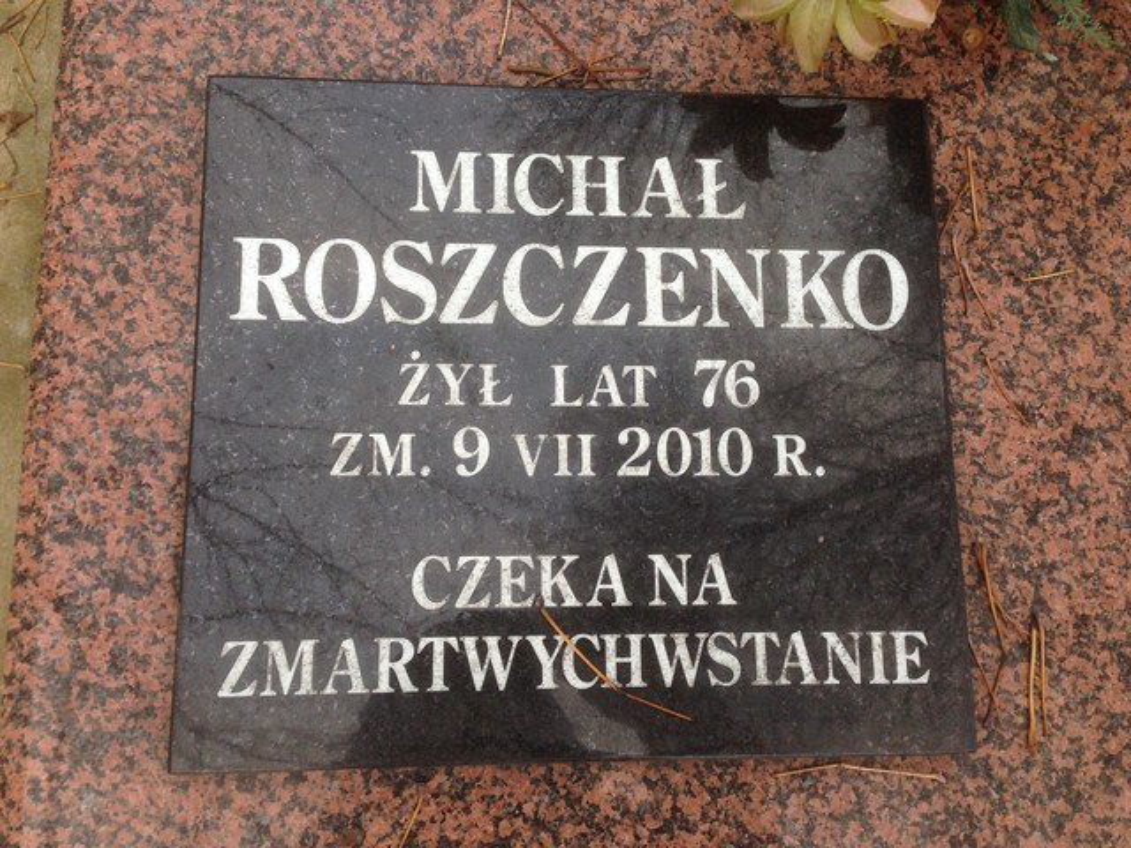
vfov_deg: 42.9
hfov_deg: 55.4
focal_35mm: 33
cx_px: 566
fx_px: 1078
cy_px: 424
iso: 80
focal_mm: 4.12
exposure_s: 1/120
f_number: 2.4
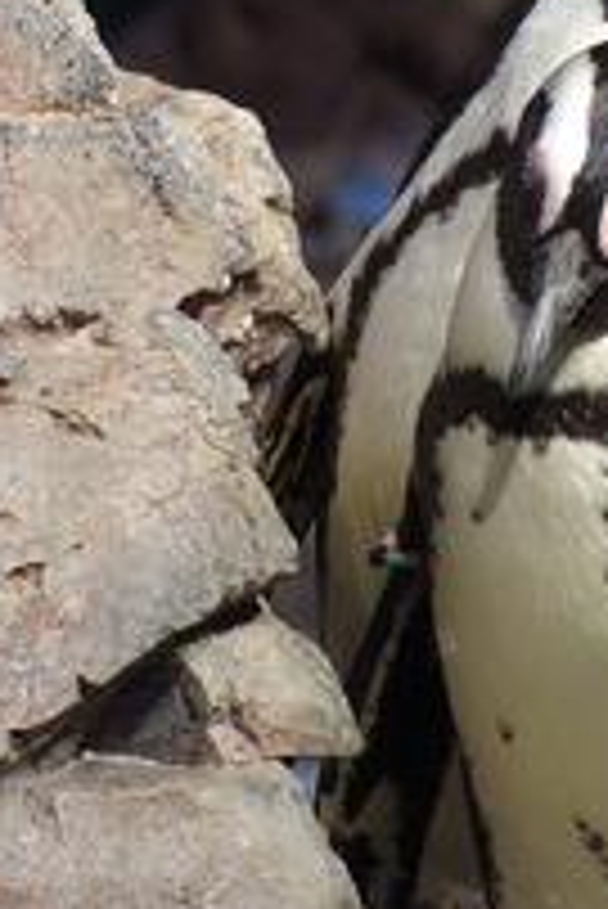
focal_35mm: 695
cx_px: 392
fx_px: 17575
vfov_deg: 3.0
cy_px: 270
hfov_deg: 2.0
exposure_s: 1/125
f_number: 2.8
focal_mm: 64.3
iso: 500
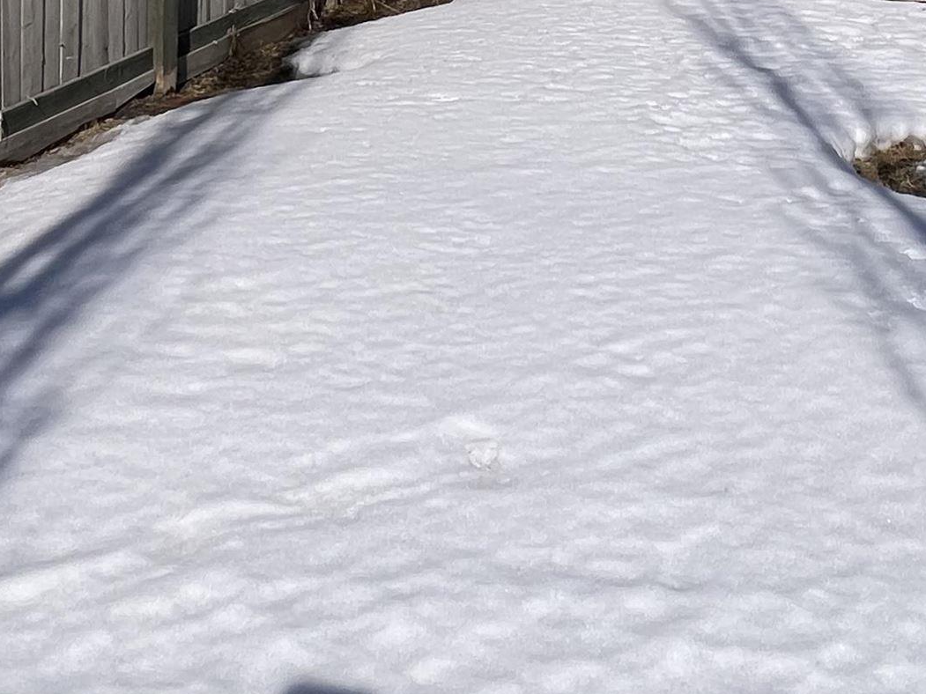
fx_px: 1016
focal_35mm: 38
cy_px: -296
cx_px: 646
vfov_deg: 28.0
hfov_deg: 47.8
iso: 40
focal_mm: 1.57
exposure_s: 1/5000
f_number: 1.8
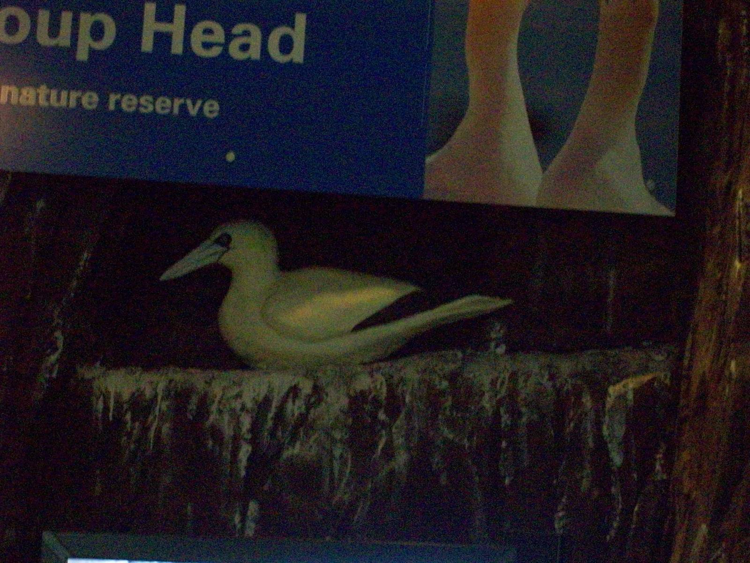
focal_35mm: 108
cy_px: 282
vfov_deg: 13.7
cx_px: 375
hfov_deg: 18.2
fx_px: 2340
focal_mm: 18
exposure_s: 1/34.2
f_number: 4.8
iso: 800
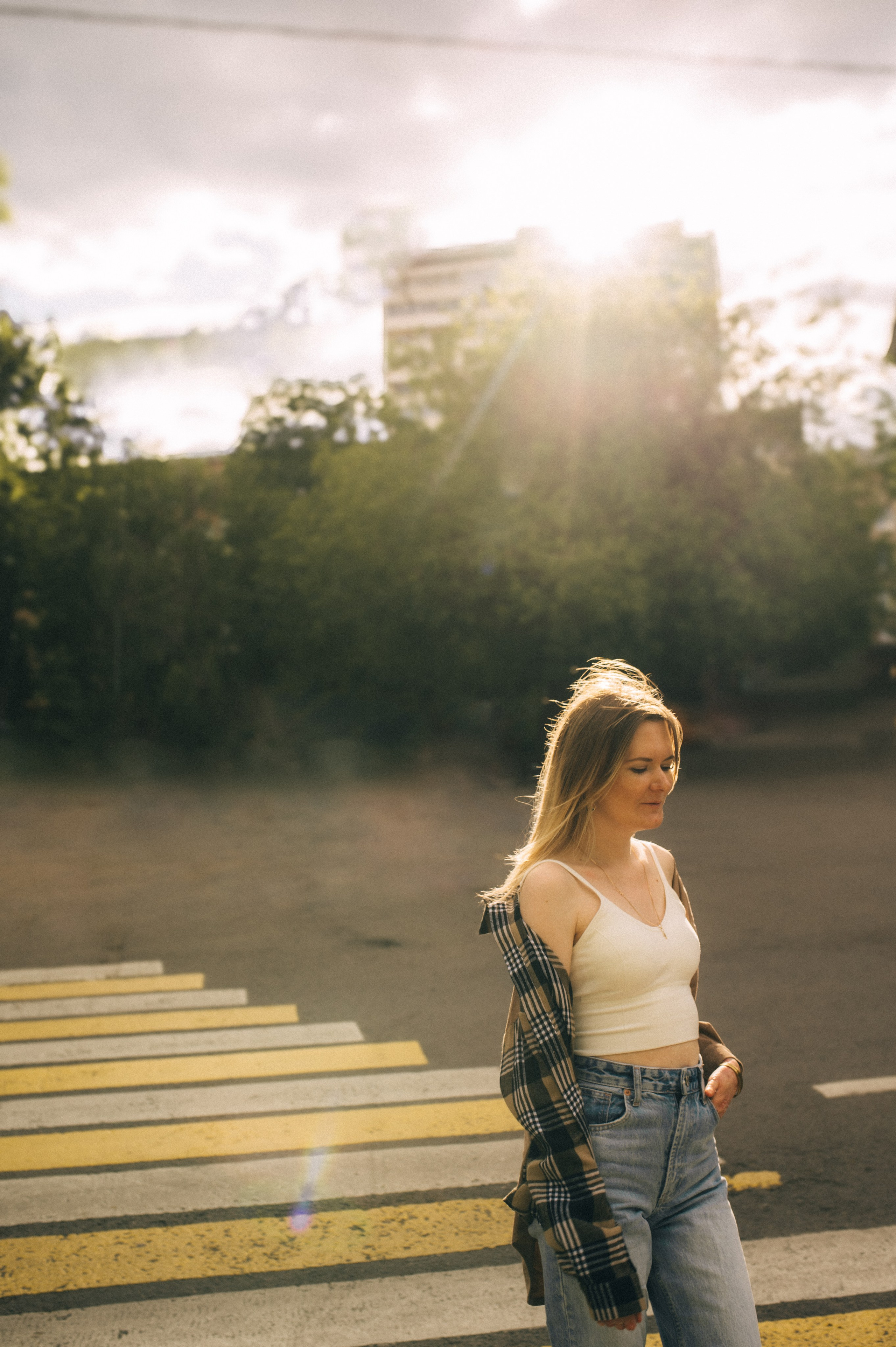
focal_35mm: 35
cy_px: 674
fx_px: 1308
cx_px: 448
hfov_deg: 37.8
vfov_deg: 54.5
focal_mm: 35
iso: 80
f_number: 4.5
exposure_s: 1/500
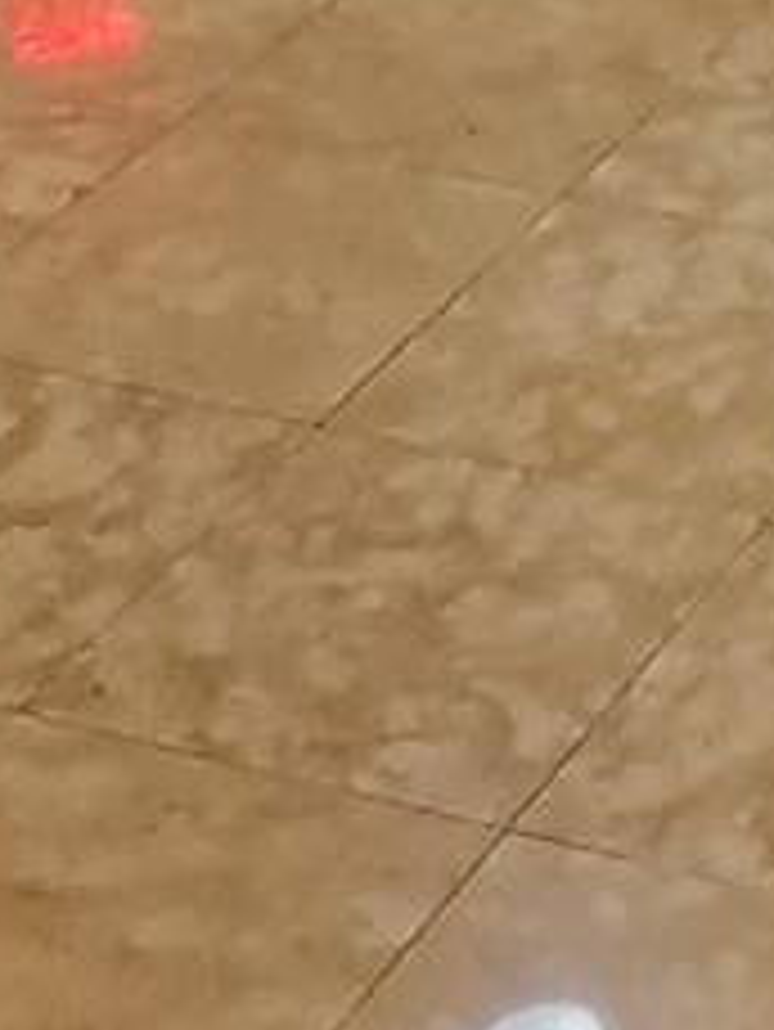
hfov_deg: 10.5
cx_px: 1246
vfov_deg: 13.9
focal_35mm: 136
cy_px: -369
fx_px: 4051
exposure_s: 1/40
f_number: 1.5
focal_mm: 4.3
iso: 500
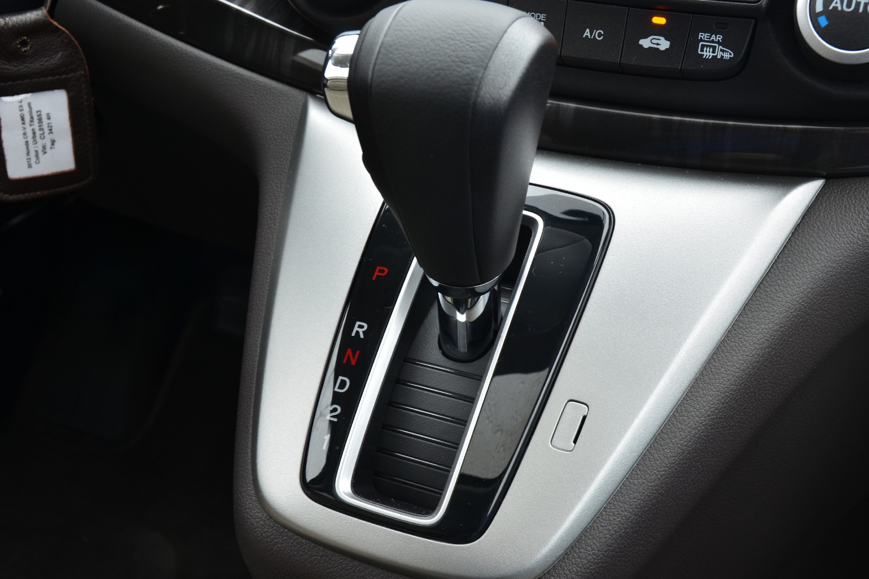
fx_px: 1255
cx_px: 470
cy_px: 294
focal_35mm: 52
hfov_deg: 38.2
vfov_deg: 26.0
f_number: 8
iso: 400
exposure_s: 1/25
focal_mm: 32
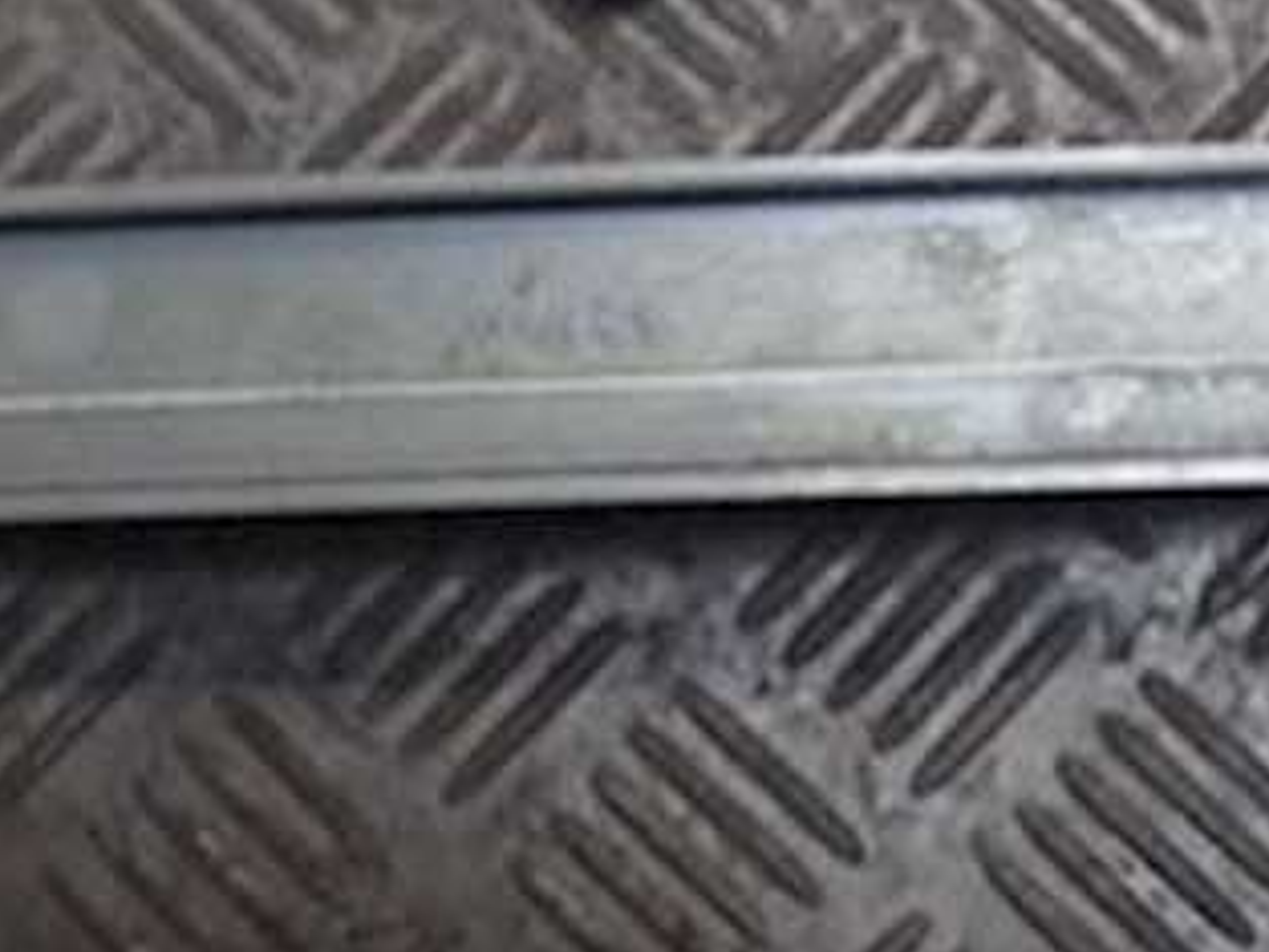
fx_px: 3594
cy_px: -271
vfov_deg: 14.5
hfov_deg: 20.0
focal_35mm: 98
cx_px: 762
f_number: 2.3
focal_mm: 5.5
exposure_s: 1/30
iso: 500
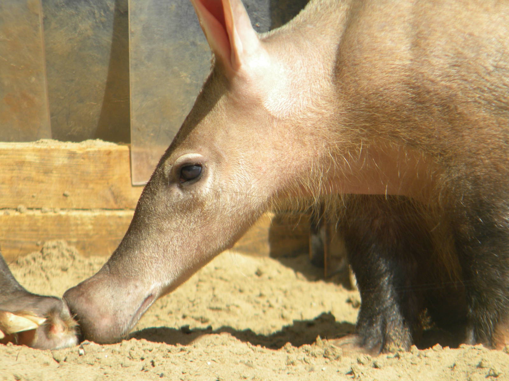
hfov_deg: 4.8
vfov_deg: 3.6
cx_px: 254
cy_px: 190
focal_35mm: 414
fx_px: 6088
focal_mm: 75
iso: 85
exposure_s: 1/248
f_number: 5.4
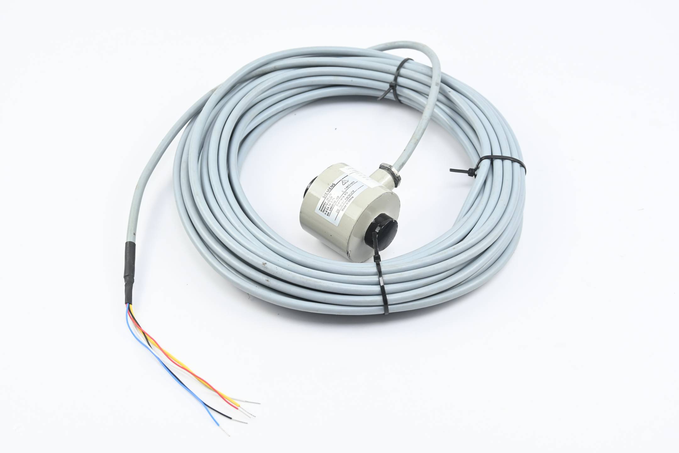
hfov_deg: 31.9
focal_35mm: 63
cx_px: 340
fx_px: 1188
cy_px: 226
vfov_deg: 21.6
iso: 280
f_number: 5.6
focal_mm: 42
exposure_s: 1/60
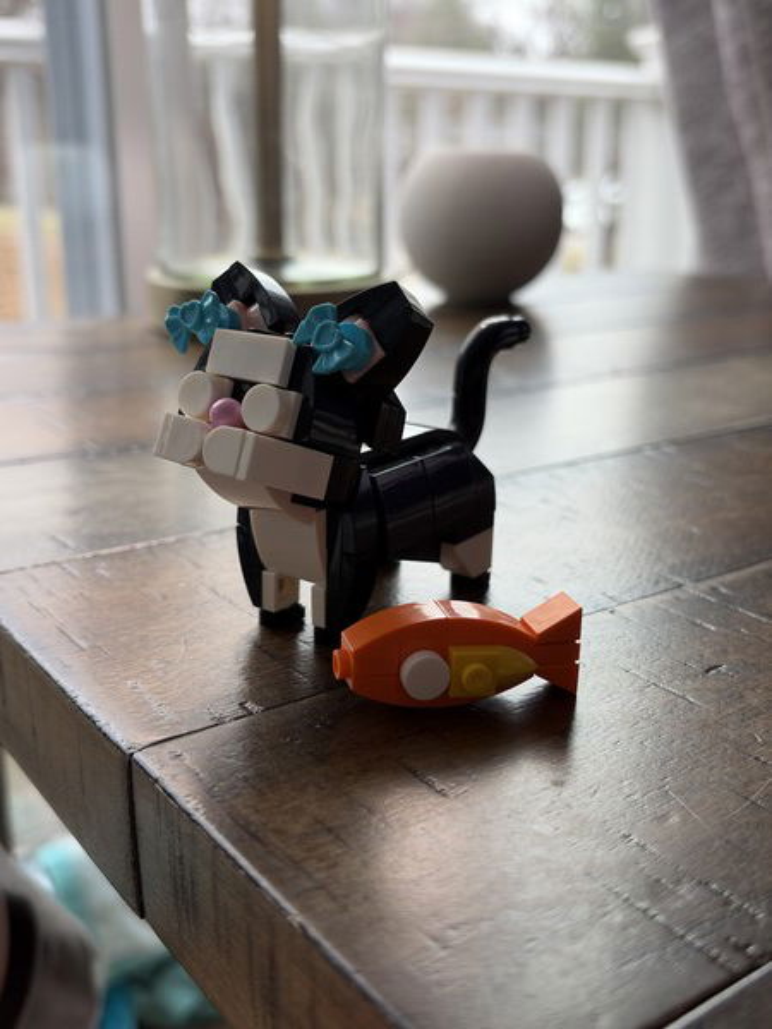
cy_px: 514
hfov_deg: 40.7
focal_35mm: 35
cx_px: 386
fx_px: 1041
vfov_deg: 52.6
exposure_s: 1/60
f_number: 1.6
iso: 40
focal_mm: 5.96
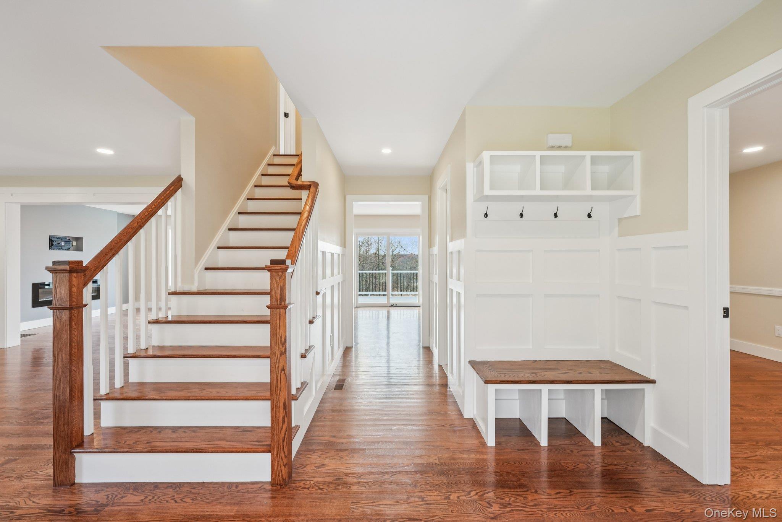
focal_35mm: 16
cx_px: 391
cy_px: 261
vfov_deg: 73.7
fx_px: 348
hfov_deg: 96.7
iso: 320
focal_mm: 16
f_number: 9
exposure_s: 1/30
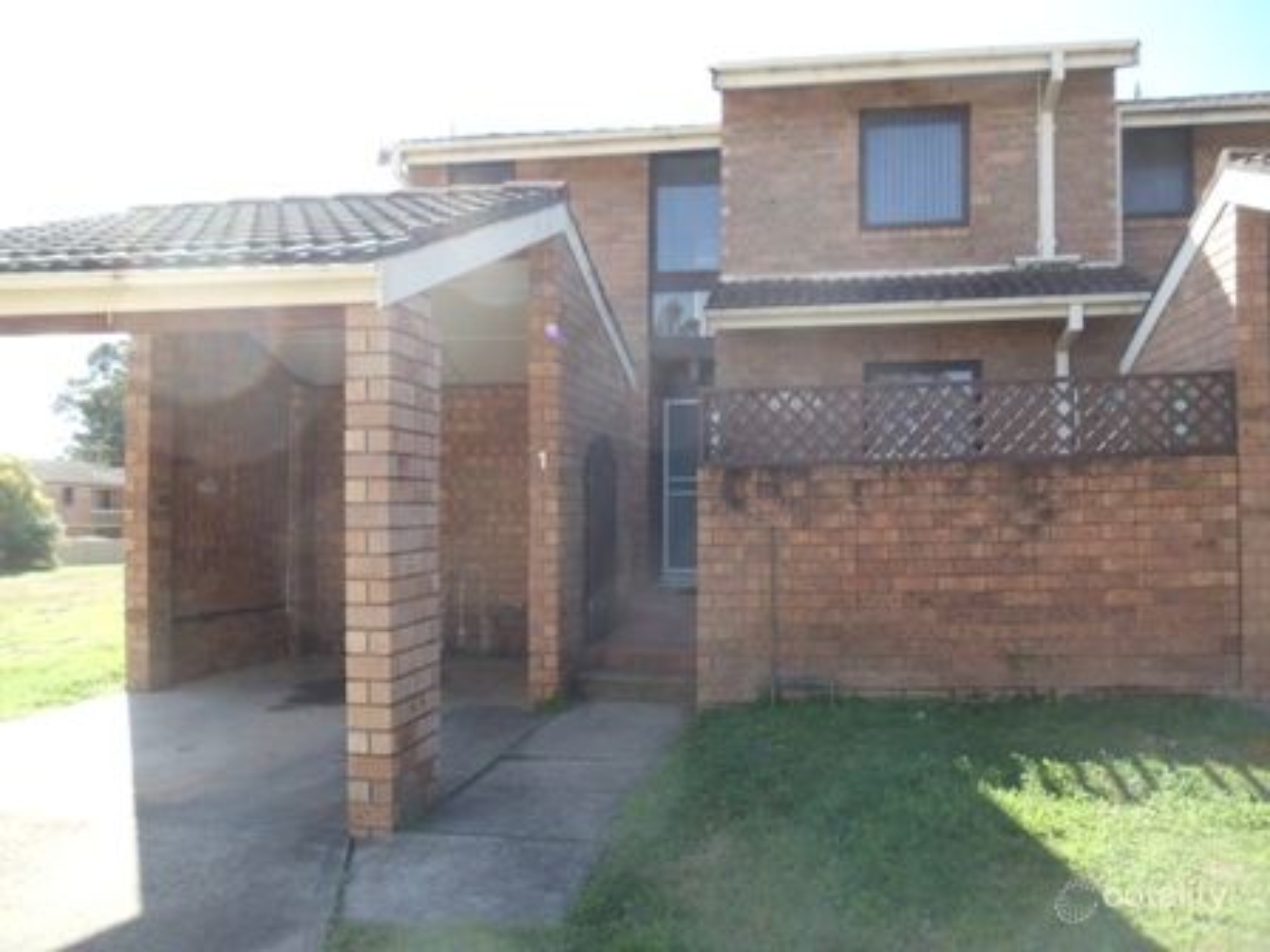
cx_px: 635
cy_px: 476
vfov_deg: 32.9
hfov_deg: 42.9
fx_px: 1614
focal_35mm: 44
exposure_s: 1/250
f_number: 3.5
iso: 100
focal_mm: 6
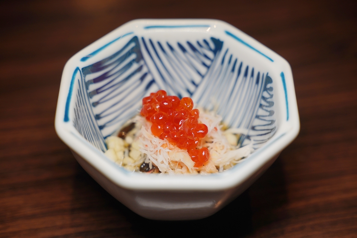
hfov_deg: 27.0
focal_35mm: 75
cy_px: 119
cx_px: 178
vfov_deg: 18.2
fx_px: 744
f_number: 4
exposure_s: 1/80
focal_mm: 75
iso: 125
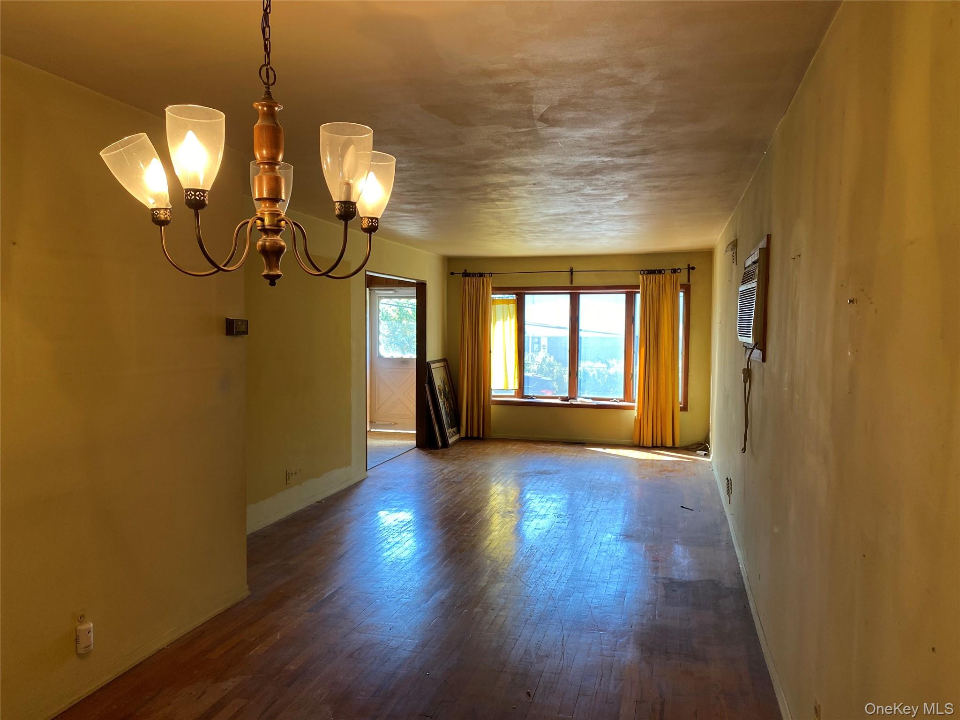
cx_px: 480
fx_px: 721
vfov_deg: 53.1
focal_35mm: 26
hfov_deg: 67.3
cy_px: 360
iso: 125
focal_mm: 4.25
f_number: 1.8
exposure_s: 1/120
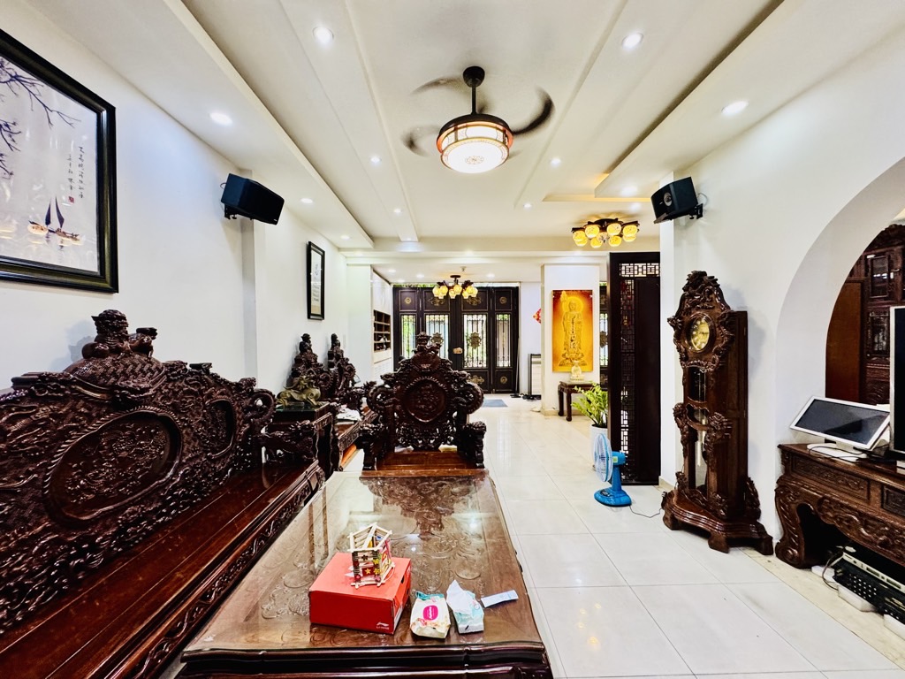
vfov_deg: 85.7
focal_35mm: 14
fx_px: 366
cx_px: 452
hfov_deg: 102.1
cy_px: 340
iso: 250
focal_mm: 2.22
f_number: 2.2
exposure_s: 1/50
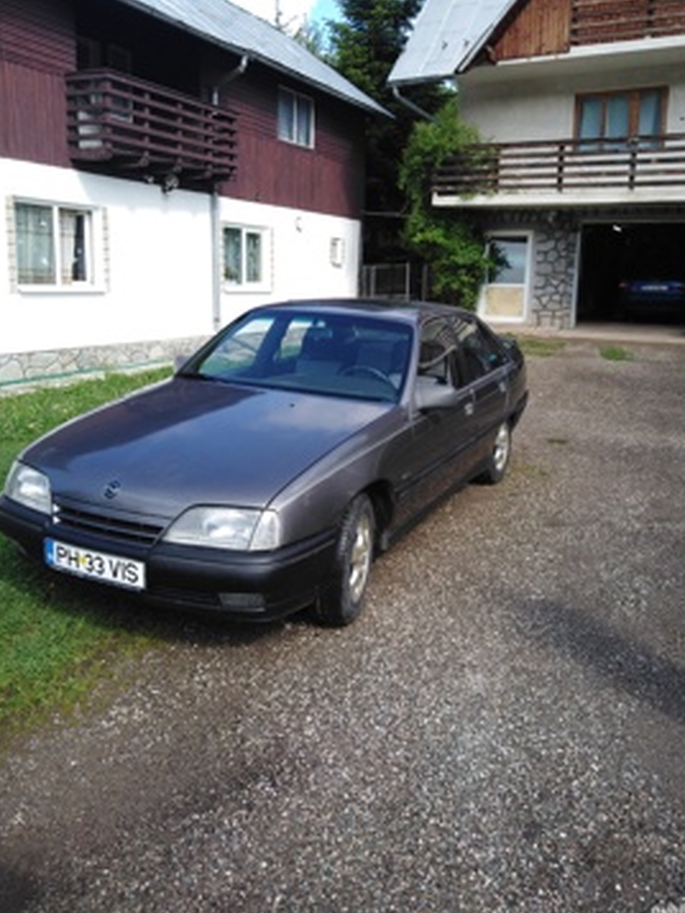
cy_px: 409
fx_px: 738
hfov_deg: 49.8
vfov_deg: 63.3
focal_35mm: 28
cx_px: 348
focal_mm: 3.46
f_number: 2.2
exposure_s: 1/410
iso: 100
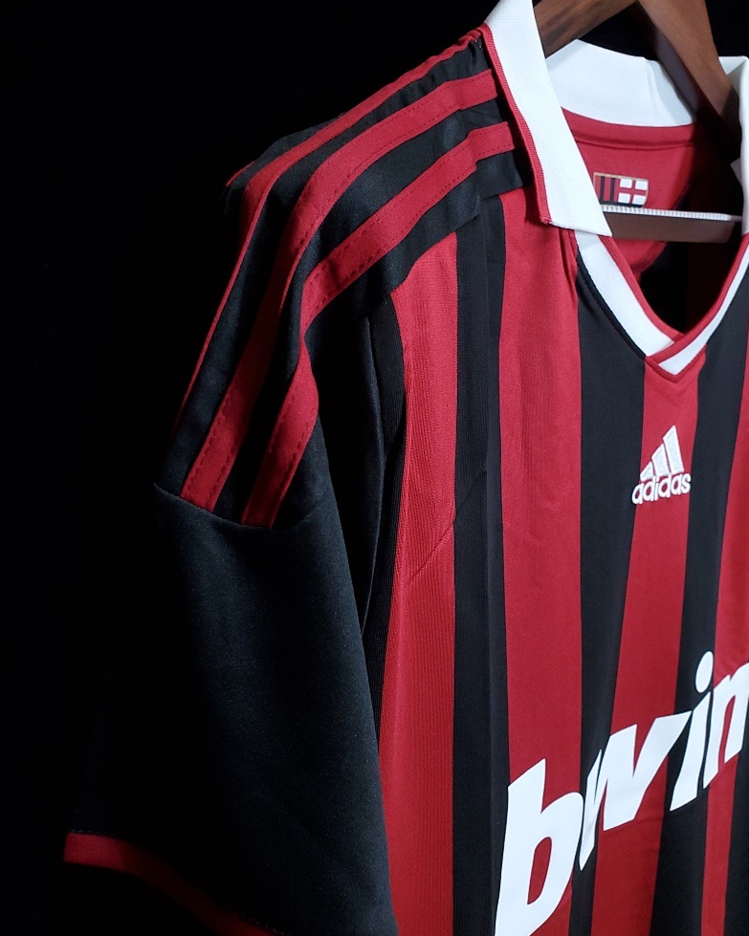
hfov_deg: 51.5
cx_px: 386
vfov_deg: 62.2
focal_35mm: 28
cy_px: 468
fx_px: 776
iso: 200
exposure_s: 1/10
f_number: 2.4
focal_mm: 4.3
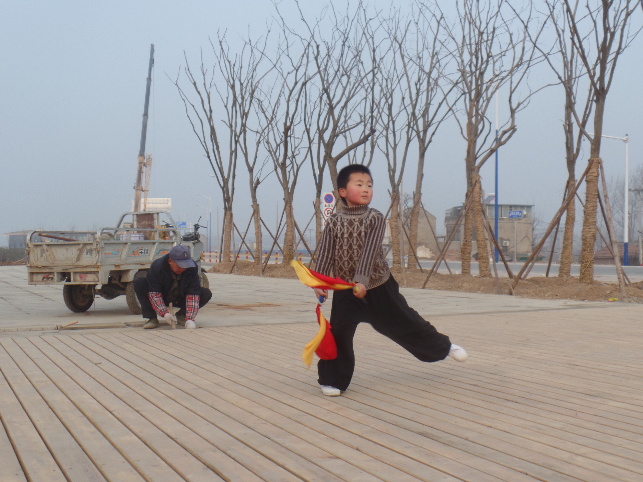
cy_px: 241
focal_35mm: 42
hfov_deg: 44.8
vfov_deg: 34.3
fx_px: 780
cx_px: 322
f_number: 3.6
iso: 80
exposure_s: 1/250
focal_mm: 7.5
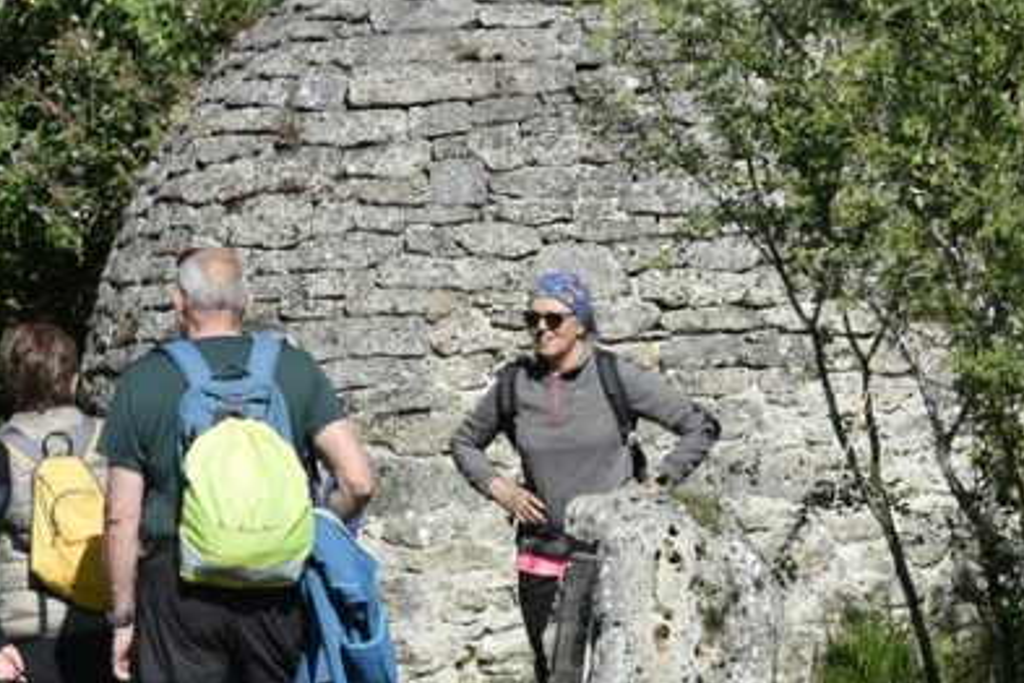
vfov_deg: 4.9
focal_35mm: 280
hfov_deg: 7.4
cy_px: 292
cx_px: 341
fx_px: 7964
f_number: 9
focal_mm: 78
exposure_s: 1/320
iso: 100
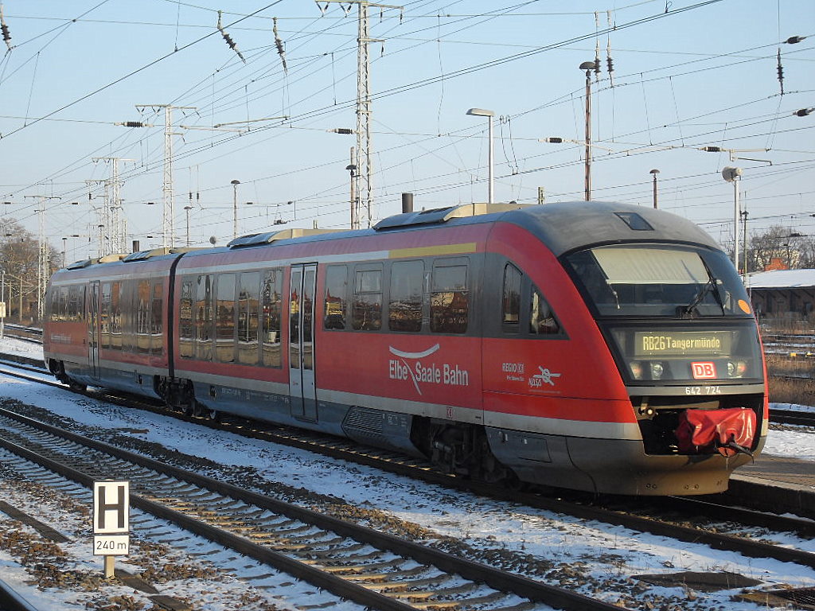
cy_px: 306
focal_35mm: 79
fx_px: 1860
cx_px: 408
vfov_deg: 18.7
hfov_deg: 24.7
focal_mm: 13.5
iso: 80
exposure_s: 1/250
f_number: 4.4
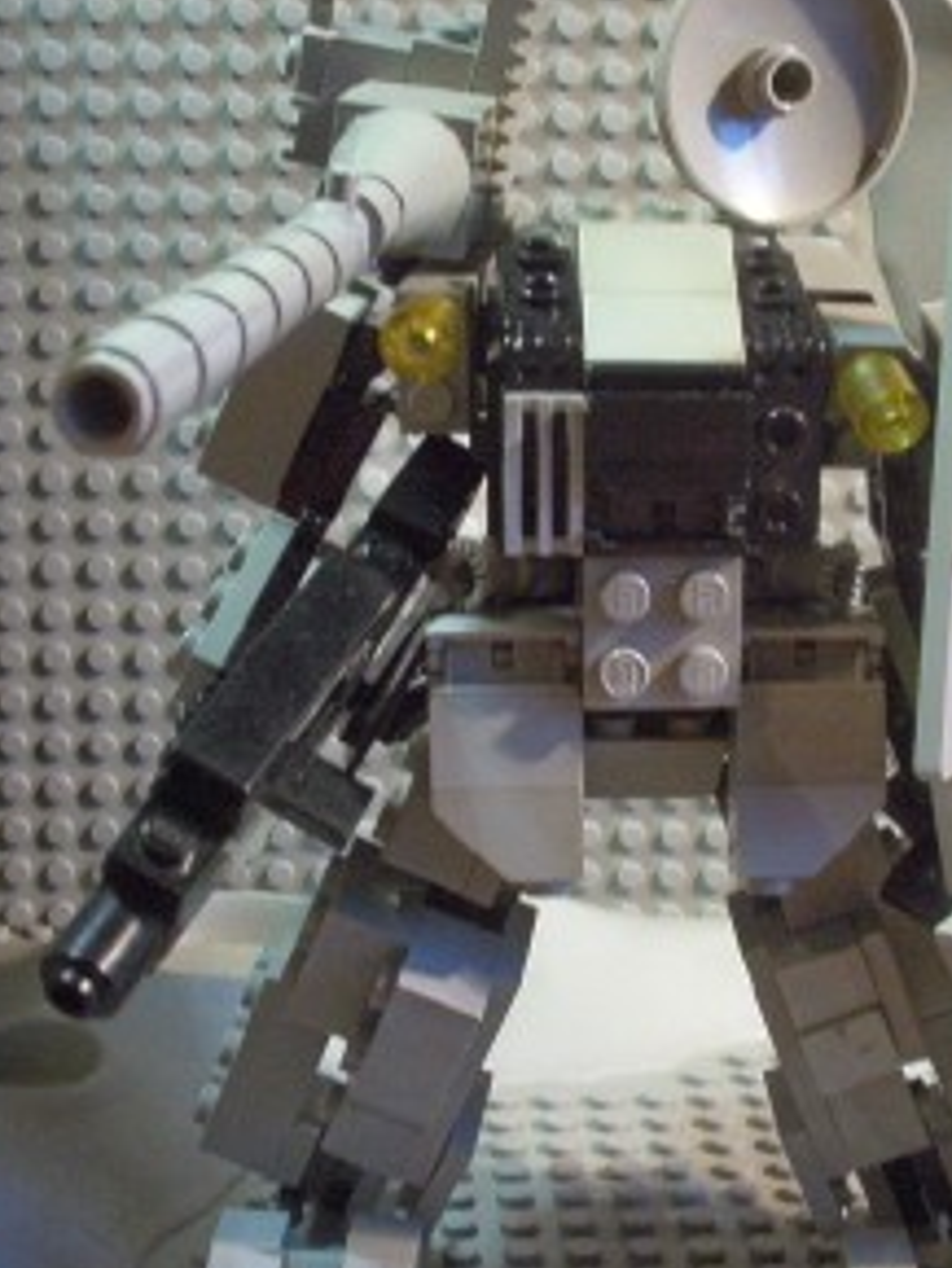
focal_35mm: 54
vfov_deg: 35.5
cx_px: 599
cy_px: 632
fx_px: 1979
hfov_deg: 27.0
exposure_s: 1/8
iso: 200
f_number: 4.5
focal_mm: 6
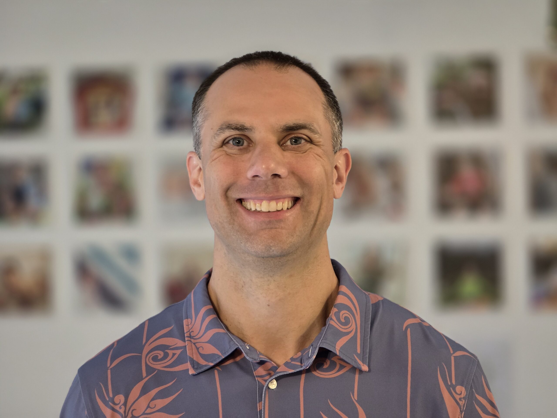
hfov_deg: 17.1
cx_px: 278
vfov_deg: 12.9
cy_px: 209
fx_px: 1850
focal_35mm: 115
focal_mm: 18.6
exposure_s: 1/30
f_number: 3.4
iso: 640
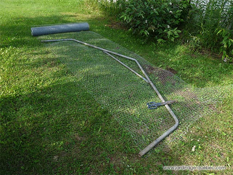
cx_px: 116
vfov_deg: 51.4
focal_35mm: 27
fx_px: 182
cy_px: 88
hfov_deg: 65.3
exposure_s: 1/160
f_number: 4
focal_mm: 4.8
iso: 100
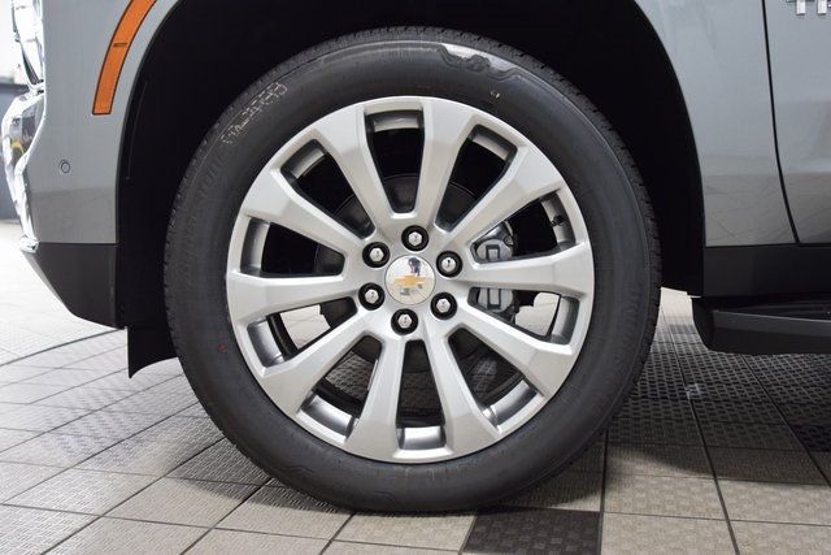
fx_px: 831
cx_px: 416
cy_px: 278
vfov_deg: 36.9
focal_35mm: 36
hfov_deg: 53.1
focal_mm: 24
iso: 1600
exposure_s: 1/60
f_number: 5
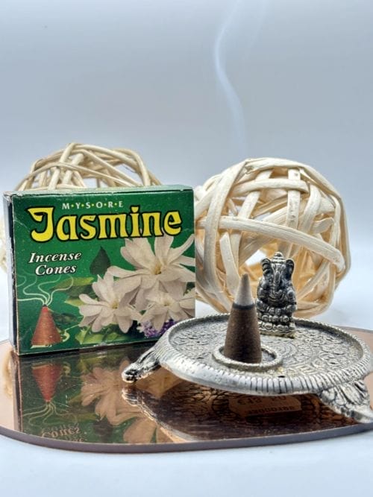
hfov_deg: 28.0
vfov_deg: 36.8
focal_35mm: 52
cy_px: 248
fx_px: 747
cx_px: 186
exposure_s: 1/100
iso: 64
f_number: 1.6
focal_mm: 5.96
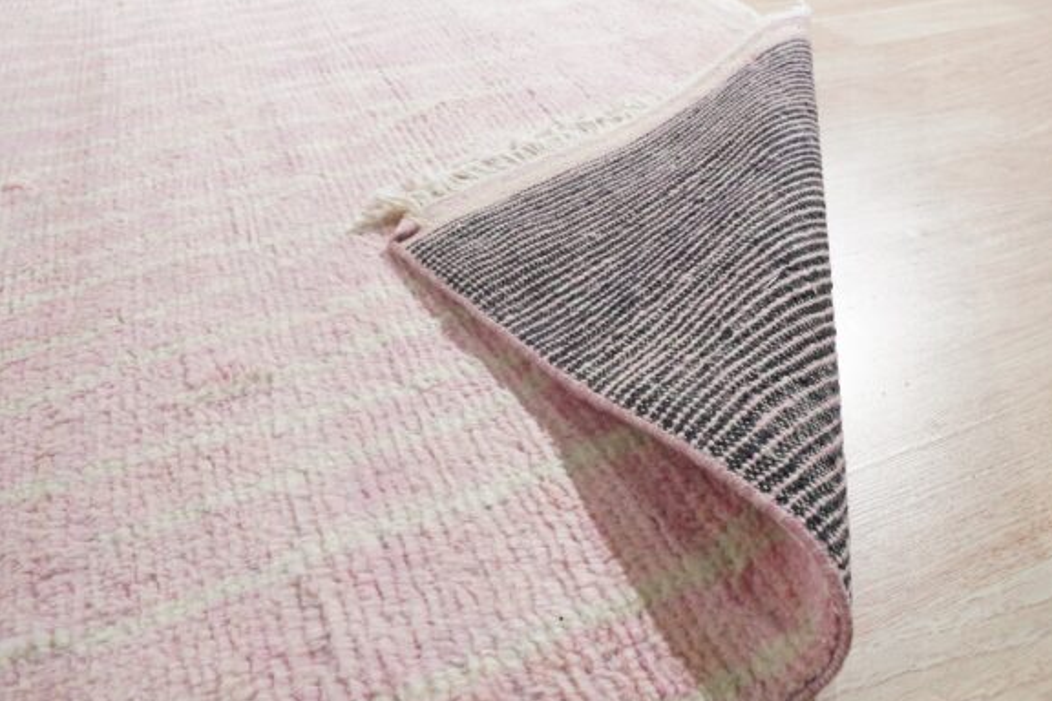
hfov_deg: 71.5
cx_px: 515
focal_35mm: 25
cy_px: 350
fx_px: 730
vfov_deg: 51.3
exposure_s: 1/125
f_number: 5
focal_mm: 16
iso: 800
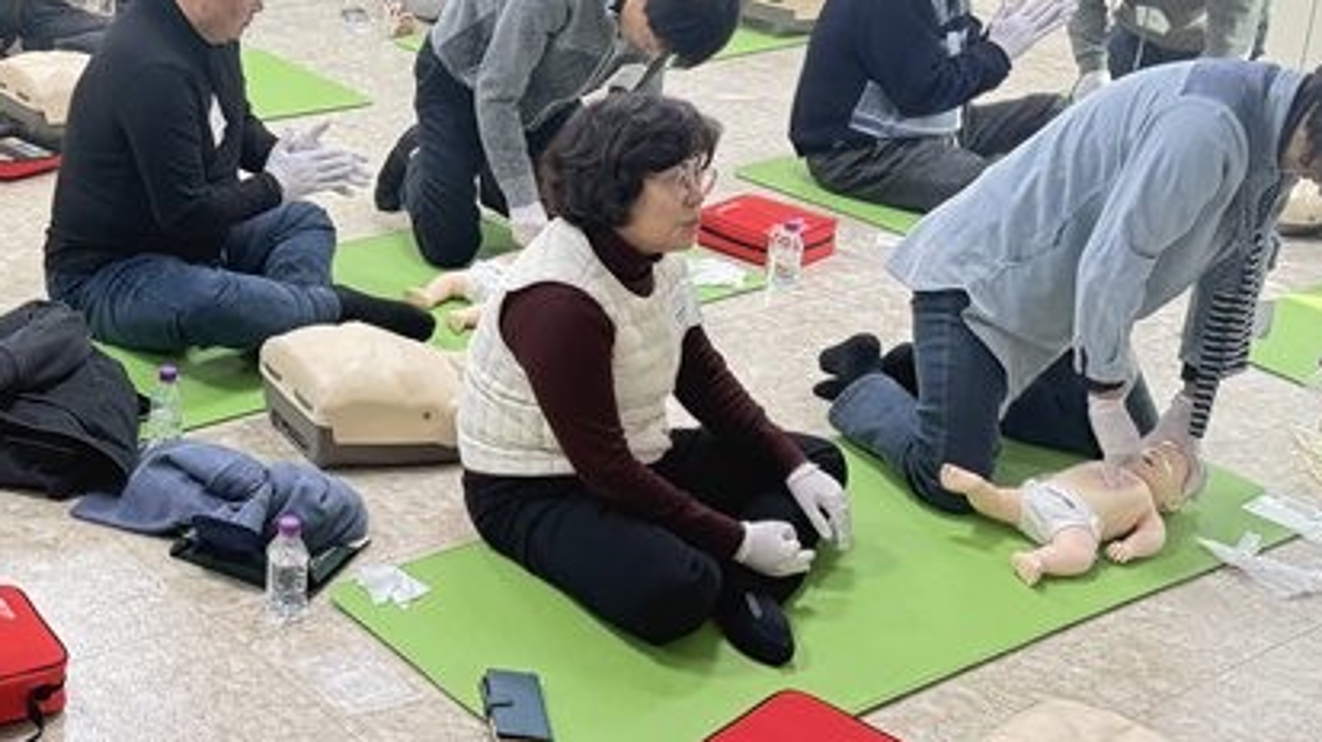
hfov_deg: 35.0
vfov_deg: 20.7
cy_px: 107
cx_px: 195
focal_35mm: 57
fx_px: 1997
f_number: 1.78
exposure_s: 1/110
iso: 200
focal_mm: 6.76
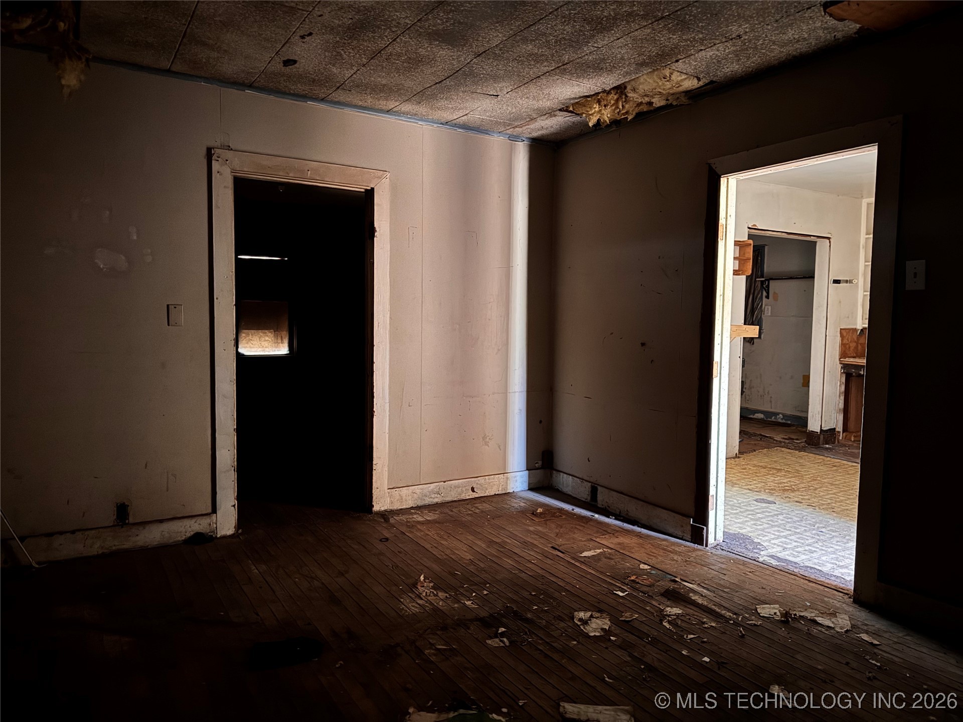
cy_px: 361
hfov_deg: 71.6
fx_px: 668
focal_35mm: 24
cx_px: 482
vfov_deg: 56.8
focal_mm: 6.76
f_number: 1.78
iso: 1250
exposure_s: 1/9
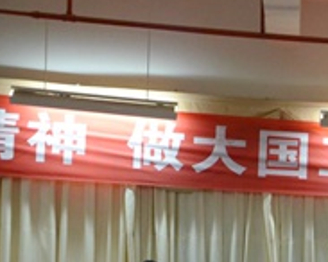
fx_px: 1164
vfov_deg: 12.5
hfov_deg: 14.6
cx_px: 531
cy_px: 333
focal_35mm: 120
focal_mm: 26
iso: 2500
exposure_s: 1/60
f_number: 4
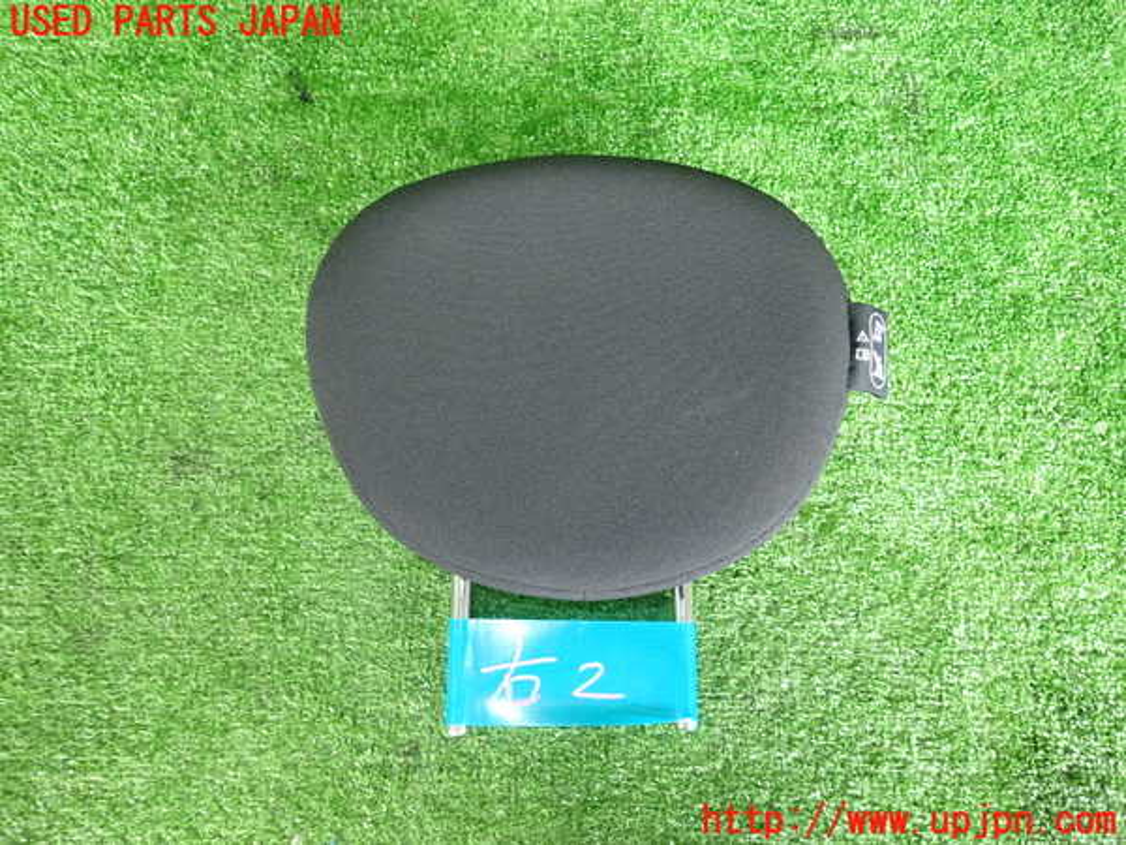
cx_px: 563
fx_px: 813
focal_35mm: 25
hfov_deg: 69.4
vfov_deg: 54.9
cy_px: 422
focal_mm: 4.5
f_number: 2
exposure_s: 1/40
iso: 200
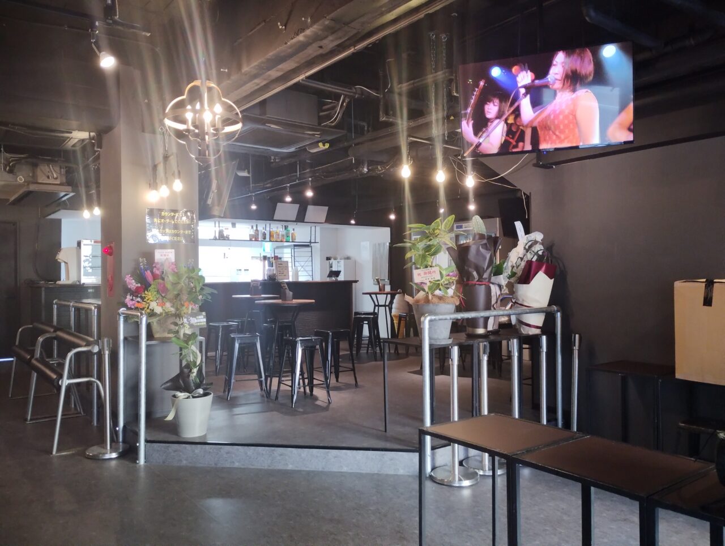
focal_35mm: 28
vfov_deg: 49.9
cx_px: 362
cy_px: 273
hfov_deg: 63.4
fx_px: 587
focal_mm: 4.27
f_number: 1.8
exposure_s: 1/40
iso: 1069
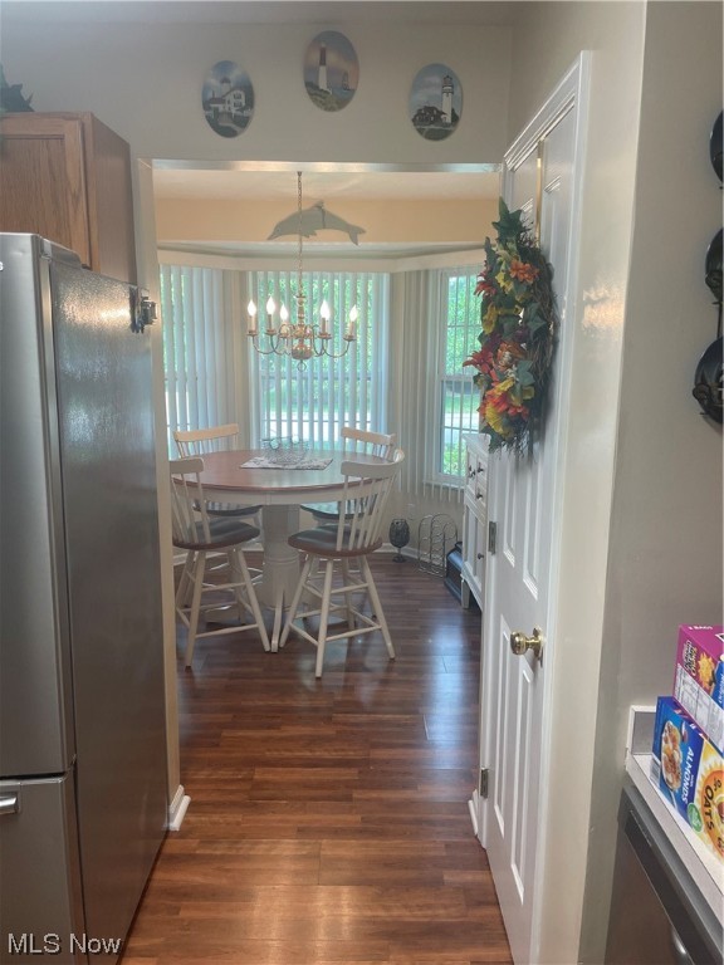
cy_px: 482
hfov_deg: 53.1
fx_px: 725
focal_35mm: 26
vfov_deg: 67.3
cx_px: 362
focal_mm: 4.2
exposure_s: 1/120
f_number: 1.6
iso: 80
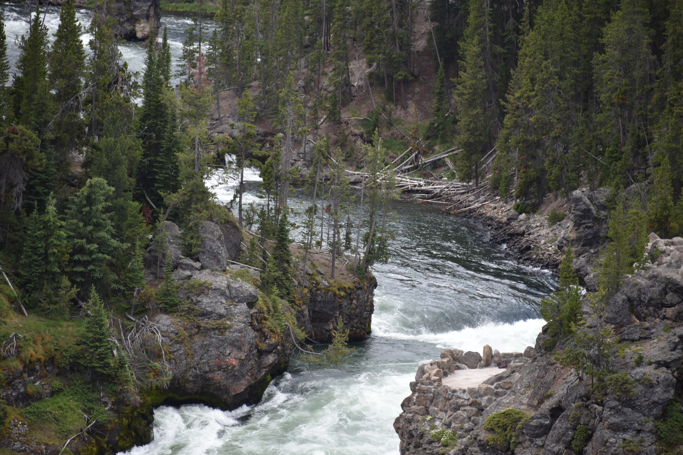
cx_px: 342
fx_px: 4364
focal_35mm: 230
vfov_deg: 6.0
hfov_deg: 8.9
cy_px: 228
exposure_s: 1/500
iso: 320
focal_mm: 230
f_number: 5.6
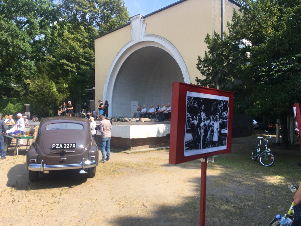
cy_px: 113
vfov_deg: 48.2
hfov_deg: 61.7
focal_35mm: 29
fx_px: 252
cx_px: 150
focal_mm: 4.15
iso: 25
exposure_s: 1/725
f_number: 2.2
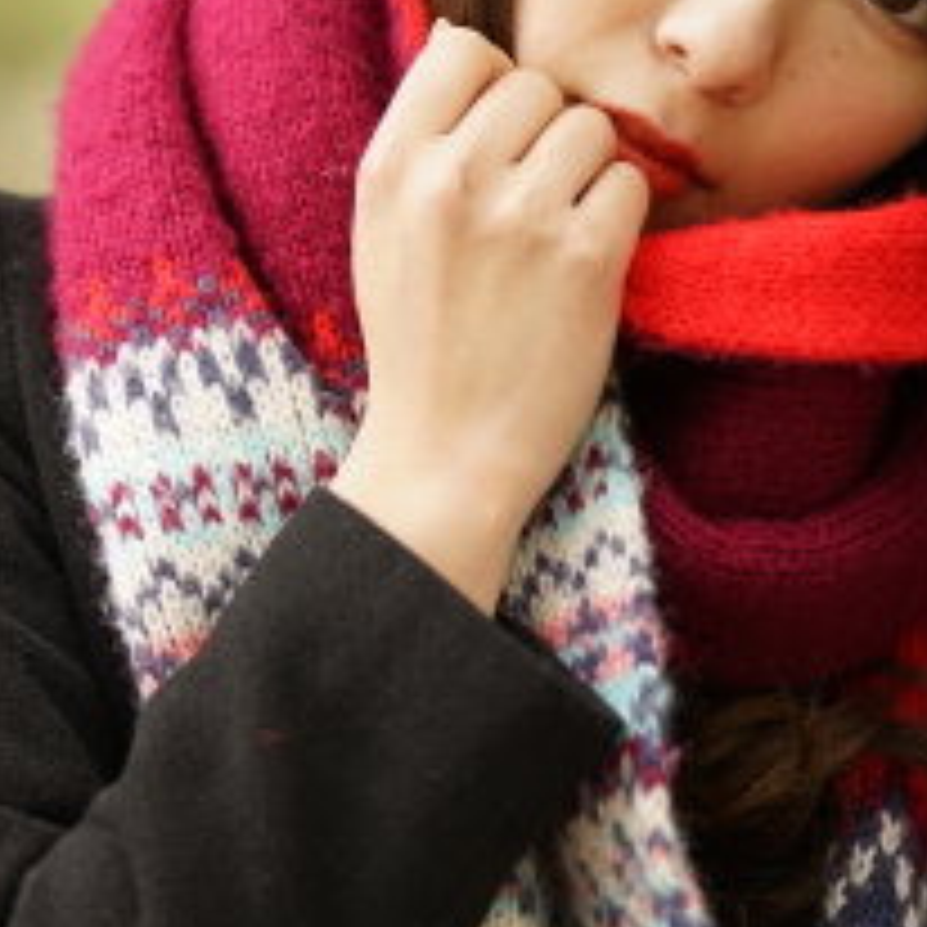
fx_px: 6150
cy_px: 340
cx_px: -45
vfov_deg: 8.6
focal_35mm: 203
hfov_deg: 8.6
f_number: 1.8
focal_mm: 85
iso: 160
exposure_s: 1/80
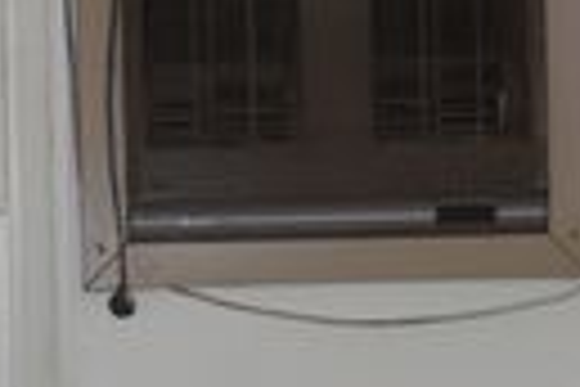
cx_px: 238
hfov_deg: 12.1
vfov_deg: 8.0
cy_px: 479
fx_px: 2736
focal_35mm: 170
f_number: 4.2
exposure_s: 1/60
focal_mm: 31
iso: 500
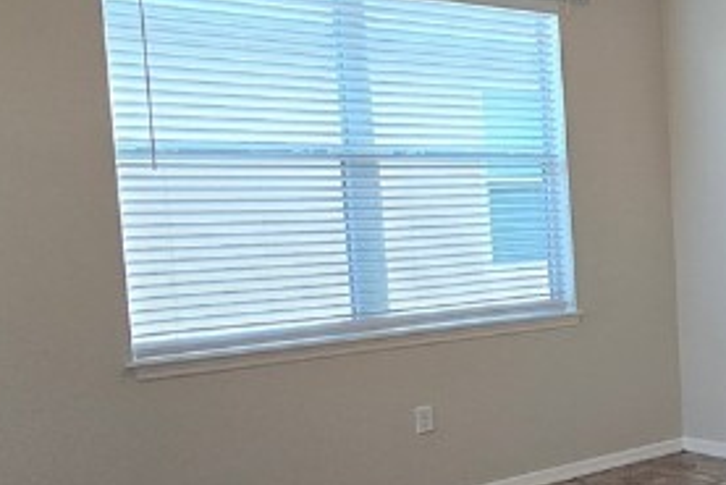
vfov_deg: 26.9
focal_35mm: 50
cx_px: 996
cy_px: 301
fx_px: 1009
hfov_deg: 29.7
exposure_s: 1/60
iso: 100
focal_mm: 2.2
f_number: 2.2
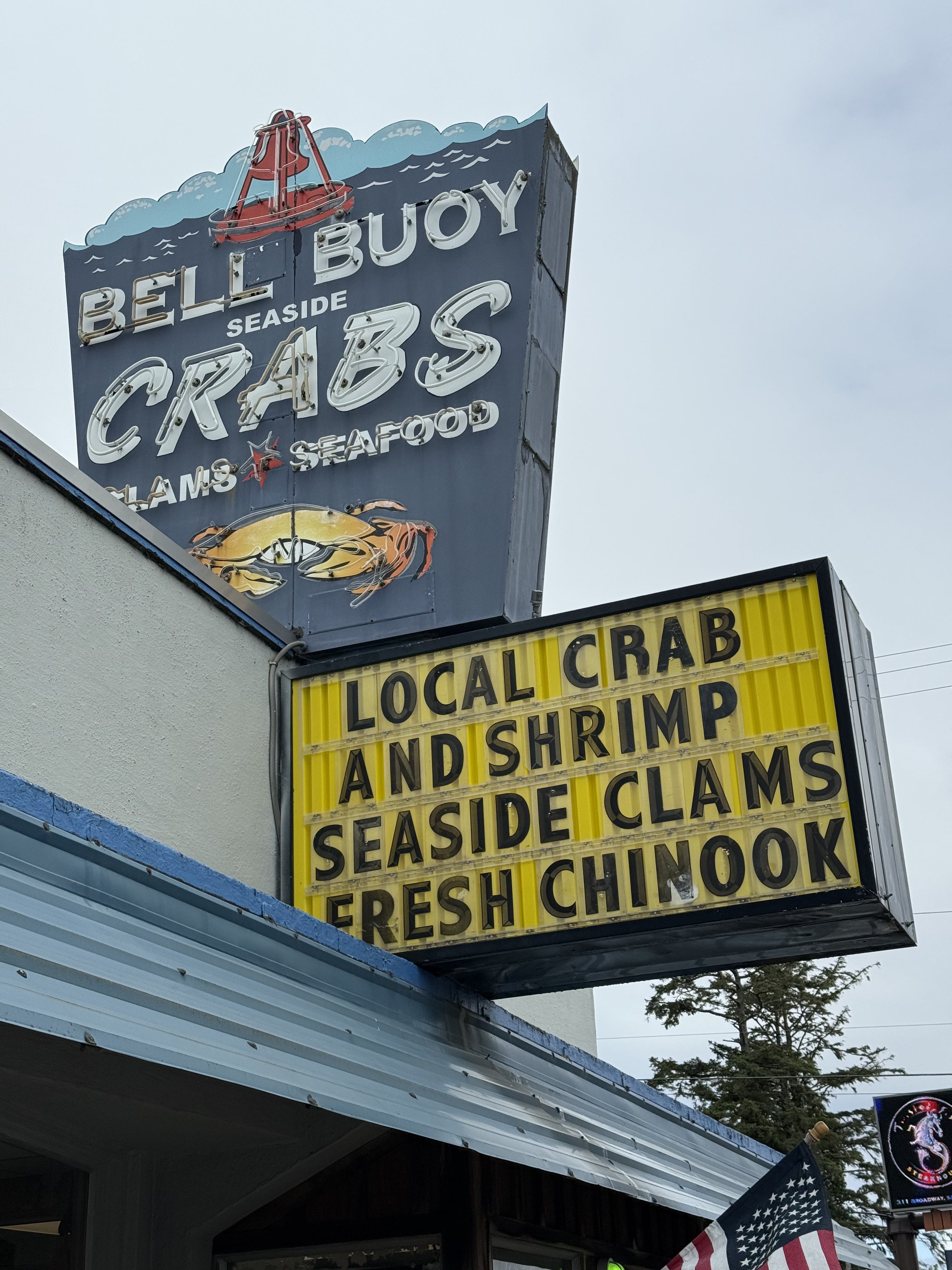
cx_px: 476
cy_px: 635
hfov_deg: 30.3
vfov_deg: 39.7
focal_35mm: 48
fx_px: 1760
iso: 64
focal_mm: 6.76
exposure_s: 1/7874
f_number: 1.78
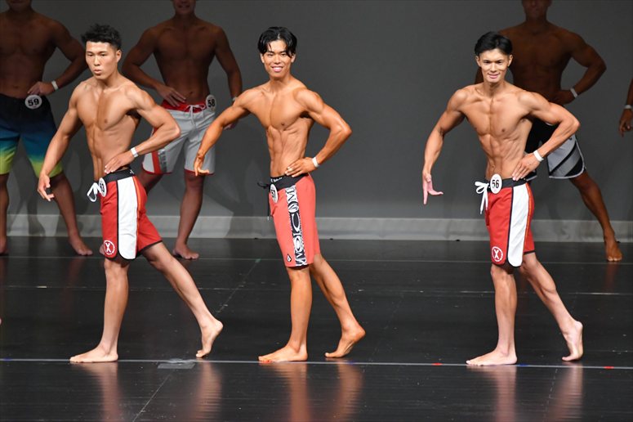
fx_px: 5272
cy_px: 211
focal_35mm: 300
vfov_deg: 4.6
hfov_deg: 6.9
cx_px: 316
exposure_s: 1/400
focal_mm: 200
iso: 4000
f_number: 5.6
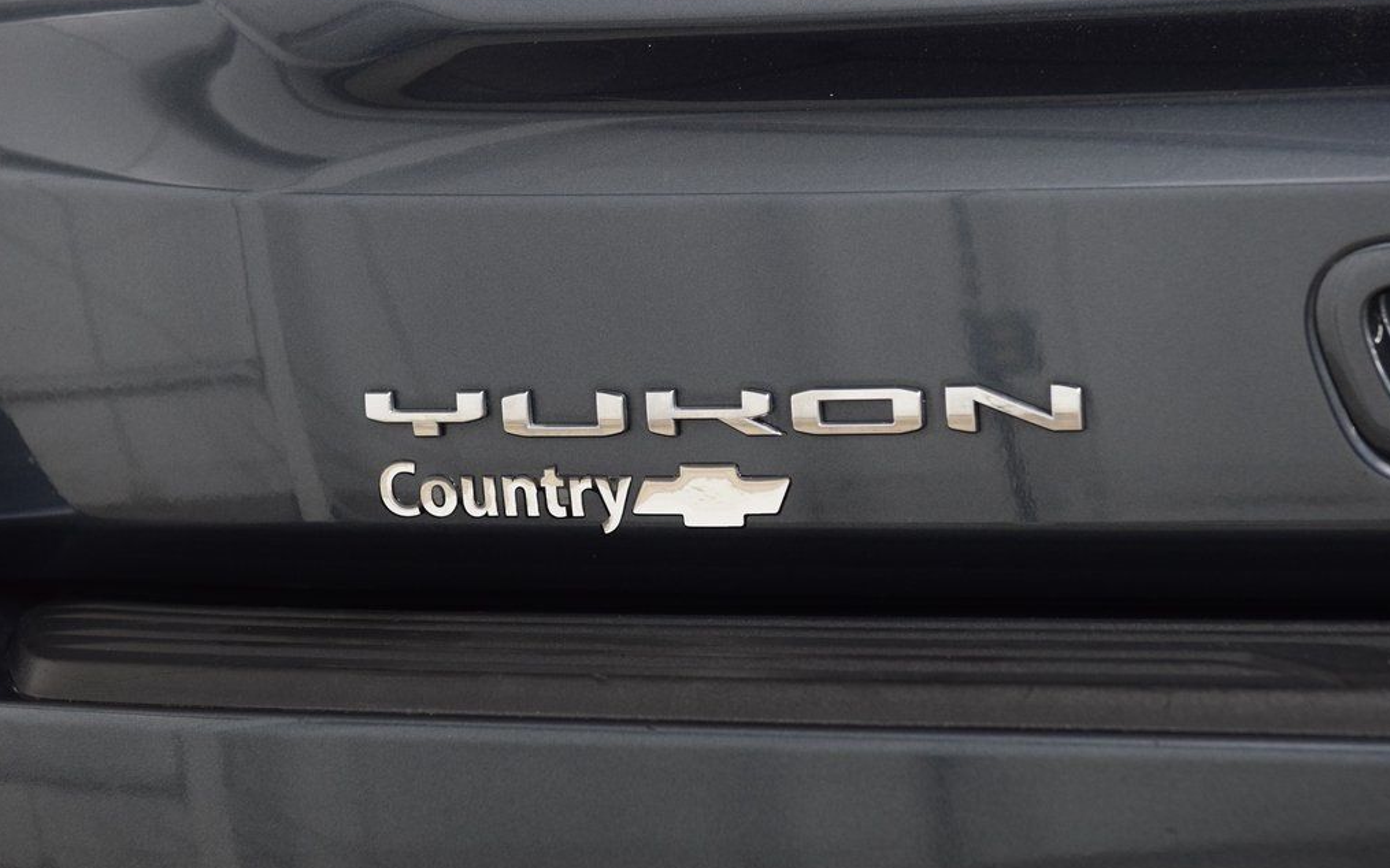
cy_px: 447
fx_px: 4091
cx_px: 697
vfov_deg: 12.1
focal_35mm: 108
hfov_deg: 19.3
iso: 1600
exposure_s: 1/30
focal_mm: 70
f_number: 4.5
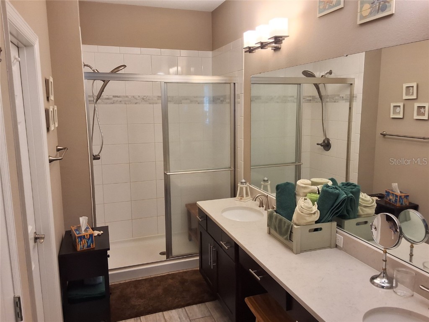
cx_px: 214
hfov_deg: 63.4
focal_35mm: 28
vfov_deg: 49.7
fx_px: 347
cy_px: 161
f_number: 1.9
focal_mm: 2.91
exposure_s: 1/40
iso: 100
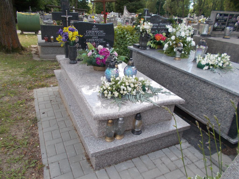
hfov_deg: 67.3
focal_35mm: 26
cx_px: 120
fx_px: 180
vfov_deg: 53.1
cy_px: 90
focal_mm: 4.6
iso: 80
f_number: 3.2
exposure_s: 1/160
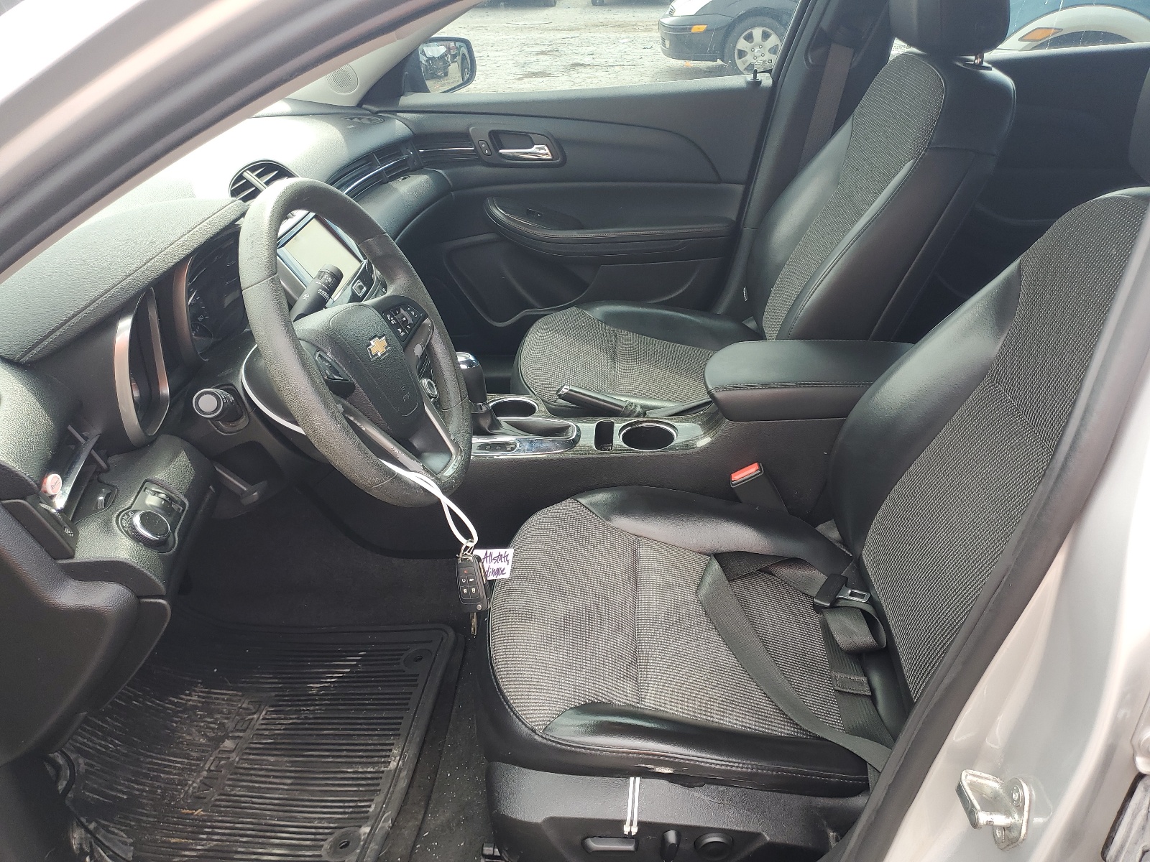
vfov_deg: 53.1
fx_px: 864
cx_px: 575
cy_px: 431
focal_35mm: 26
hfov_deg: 67.3
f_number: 1.5
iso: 50
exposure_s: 1/238
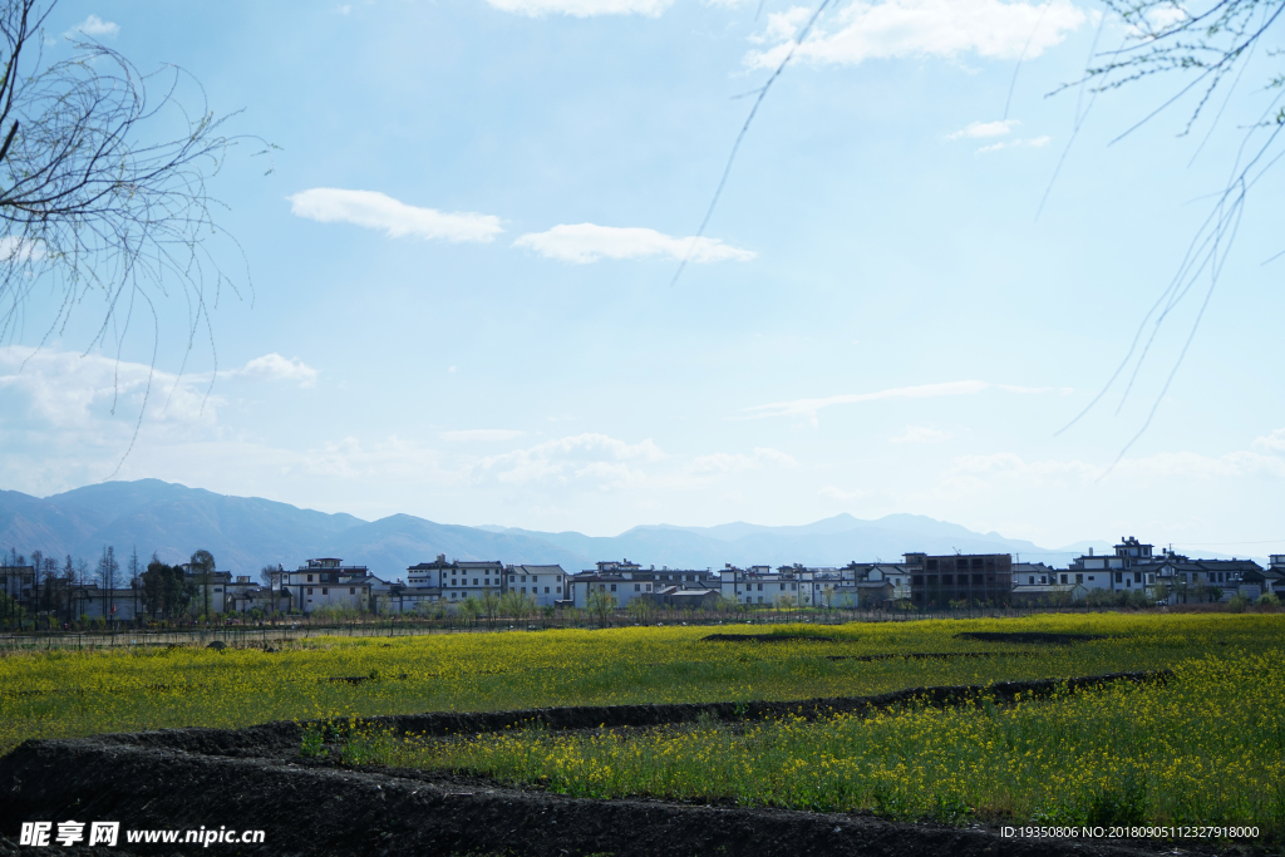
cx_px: 642
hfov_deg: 43.6
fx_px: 1606
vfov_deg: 29.9
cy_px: 428
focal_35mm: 45
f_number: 4
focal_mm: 45
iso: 250
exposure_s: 1/4000
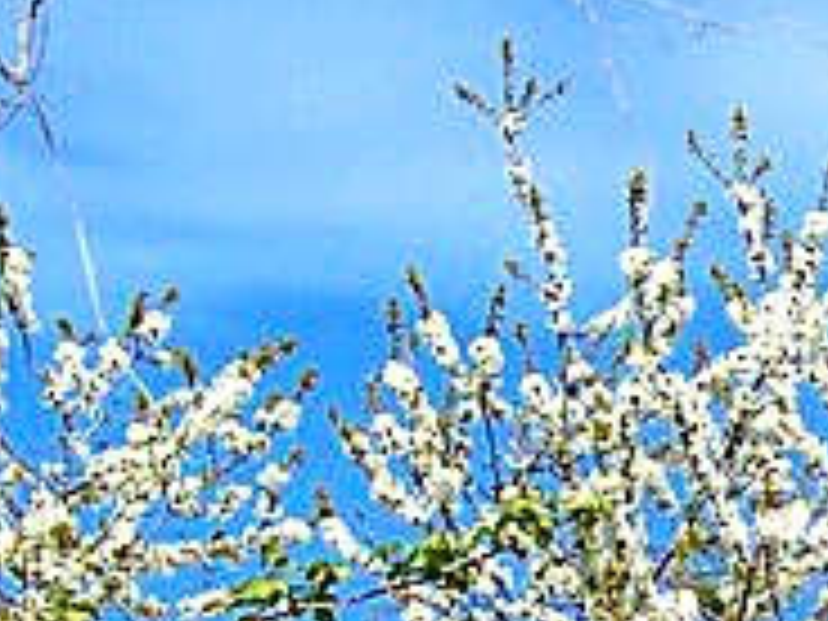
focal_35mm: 165
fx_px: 3947
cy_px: 652
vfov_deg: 8.9
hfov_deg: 11.7
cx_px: 972
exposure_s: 1/640
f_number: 2.8
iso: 80
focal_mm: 6.3
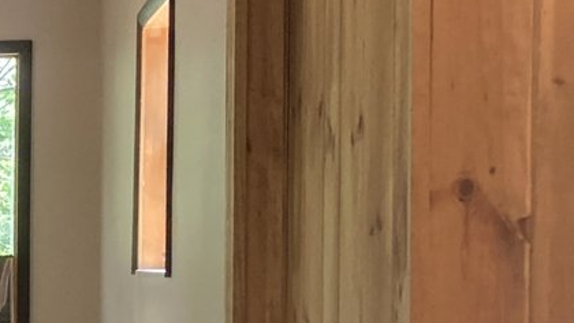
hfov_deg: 16.7
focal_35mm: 110
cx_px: -401
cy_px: 310
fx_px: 1674
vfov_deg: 10.9
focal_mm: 3.99
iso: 125
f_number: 1.8
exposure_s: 1/60
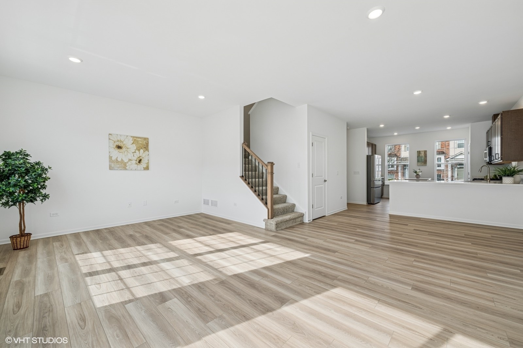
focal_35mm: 14
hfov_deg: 104.3
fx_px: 203
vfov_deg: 81.2
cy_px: 174
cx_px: 262
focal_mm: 14
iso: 200
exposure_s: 1/60
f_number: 9.5
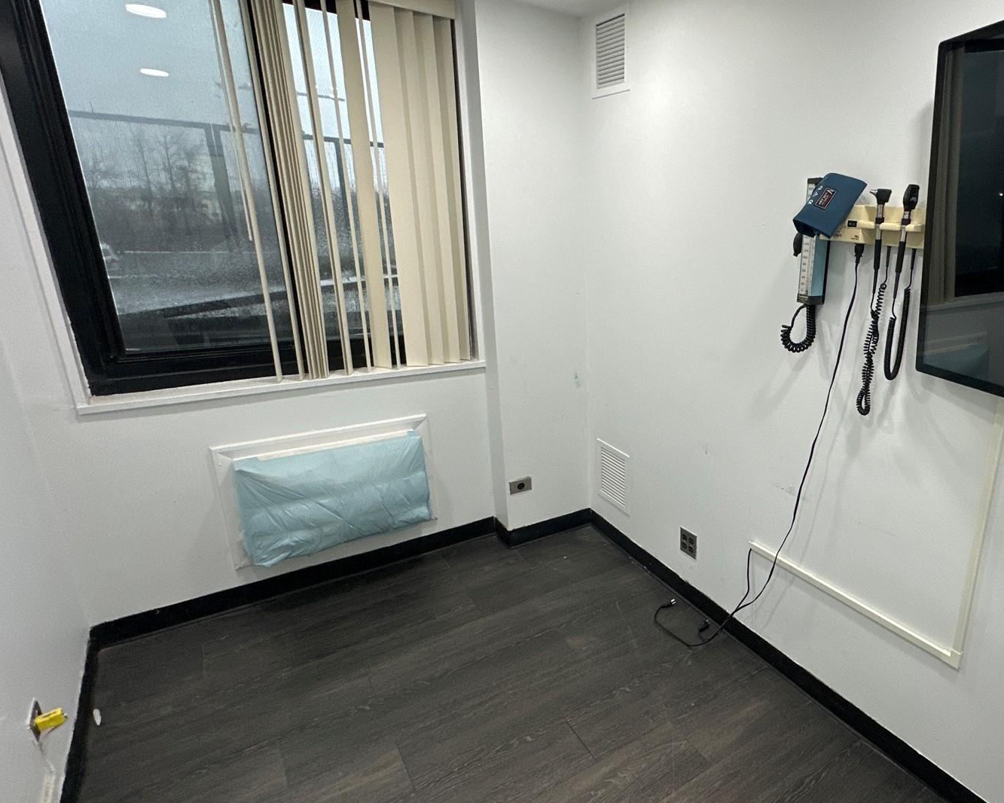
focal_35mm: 21
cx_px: 716
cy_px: 416
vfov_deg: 65.5
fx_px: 624
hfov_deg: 73.7
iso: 200
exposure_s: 1/120
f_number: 2.2
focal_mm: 2.22
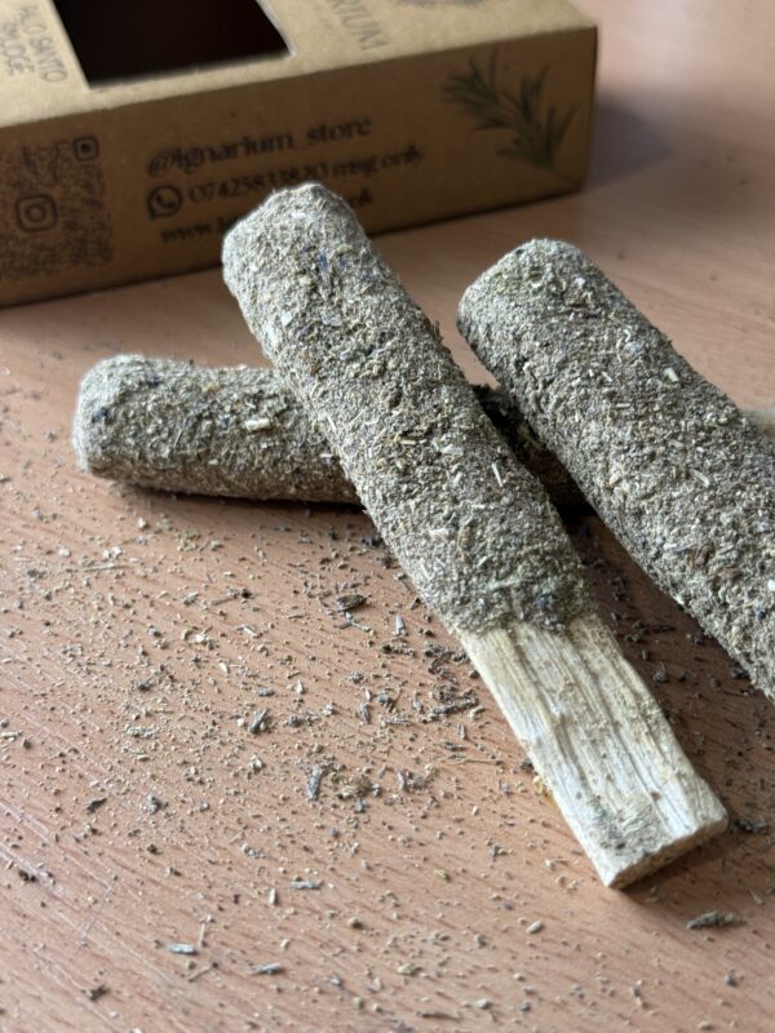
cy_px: 516
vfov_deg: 39.7
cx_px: 388
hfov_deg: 30.3
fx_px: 1433
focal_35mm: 48
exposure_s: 1/50
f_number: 1.78
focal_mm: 6.76
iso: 64
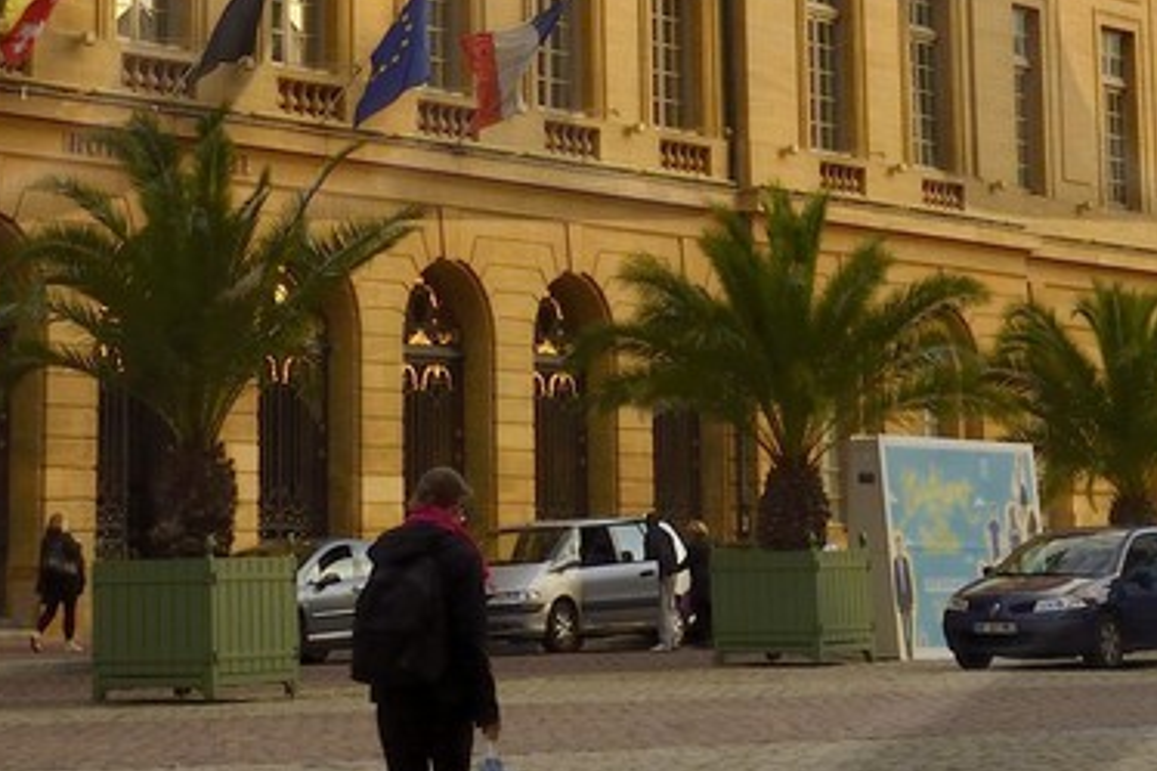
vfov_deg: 10.7
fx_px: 3983
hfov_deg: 16.5
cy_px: -282
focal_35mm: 124
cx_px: 353
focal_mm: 29
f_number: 9
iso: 400
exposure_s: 1/200
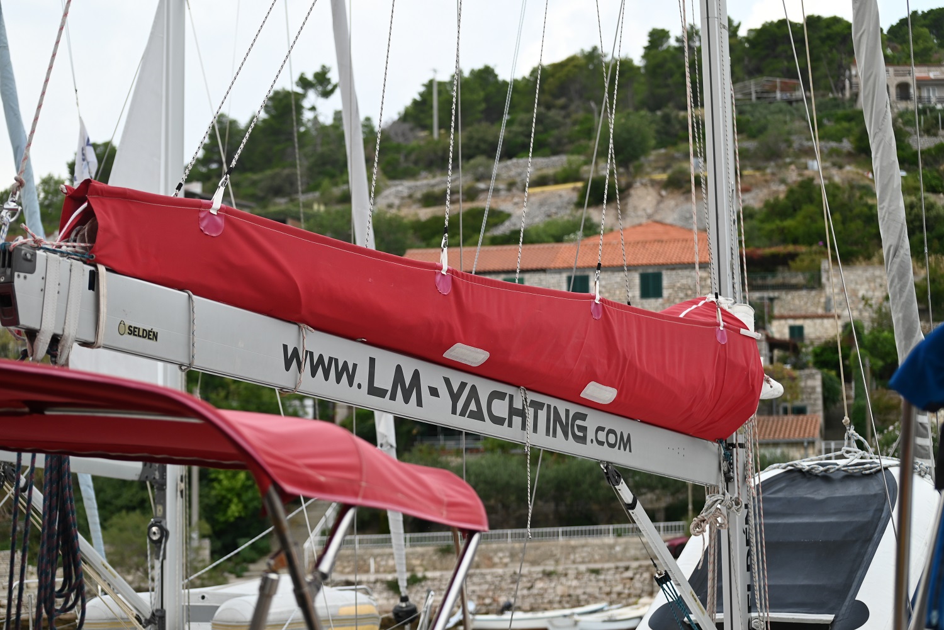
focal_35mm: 70
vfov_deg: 19.5
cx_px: 472
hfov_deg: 28.8
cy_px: 315
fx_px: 1836
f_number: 4.5
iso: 280
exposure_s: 1/500
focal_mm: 70
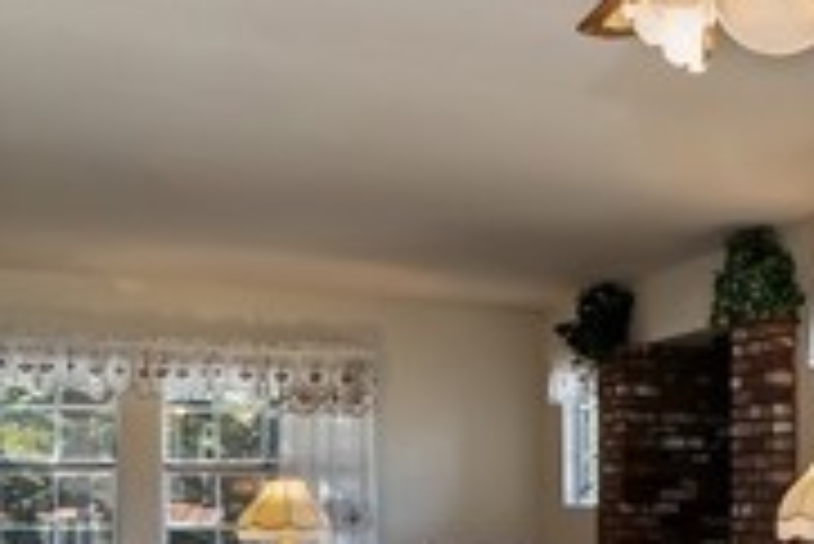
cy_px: 501
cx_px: 1034
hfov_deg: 30.4
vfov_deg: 24.7
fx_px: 1199
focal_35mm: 53
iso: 100
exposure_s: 1/30
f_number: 8
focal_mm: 10
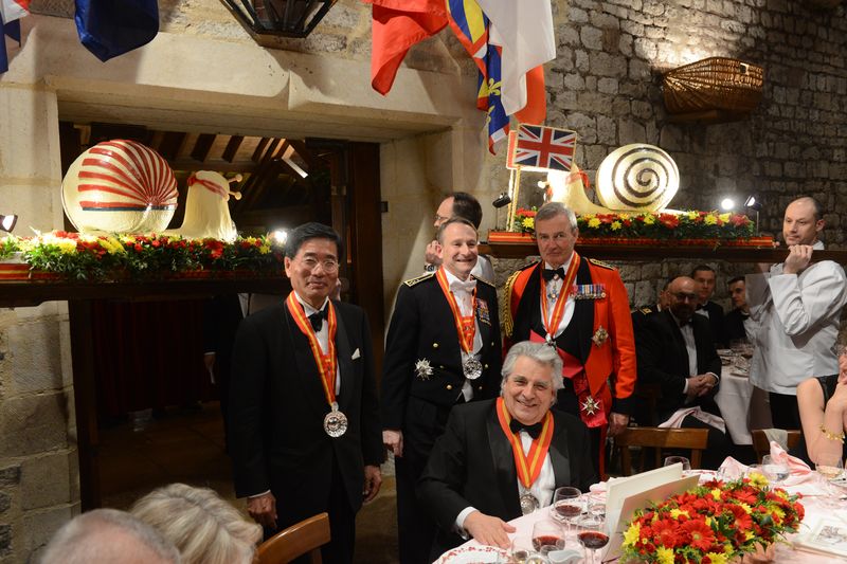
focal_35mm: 31
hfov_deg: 60.3
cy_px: 282
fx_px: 729
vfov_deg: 42.3
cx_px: 424
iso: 1600
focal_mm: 31
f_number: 5
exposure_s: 1/60
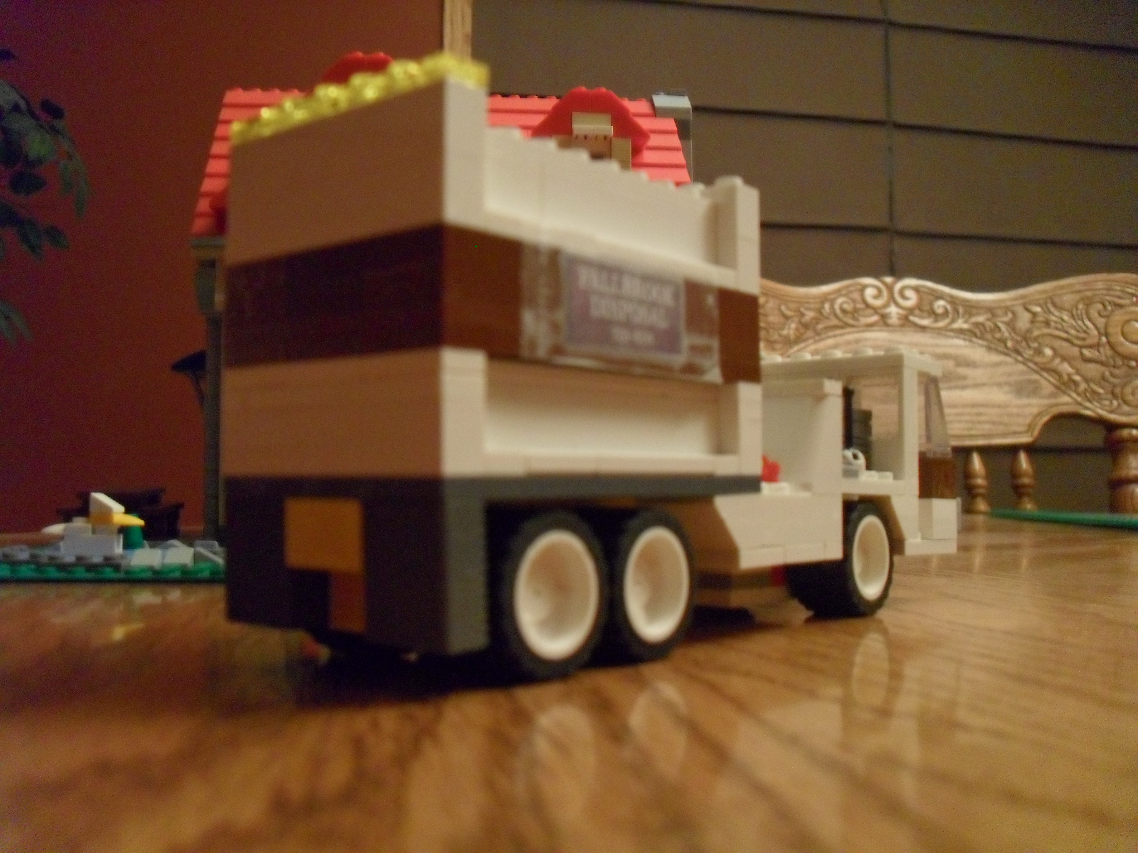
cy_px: 426
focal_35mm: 35
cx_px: 569
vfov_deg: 40.7
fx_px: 1151
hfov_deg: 52.6
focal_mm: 6.2
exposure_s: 1/15
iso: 400
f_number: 2.8
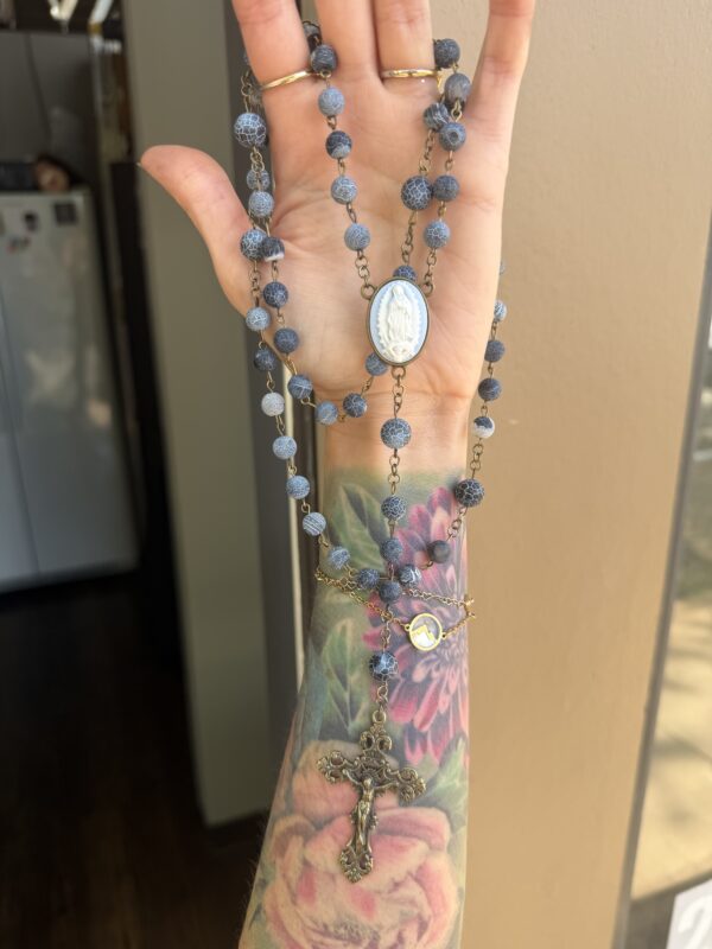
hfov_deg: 56.8
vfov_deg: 71.6
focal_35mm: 24
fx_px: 658
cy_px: 474
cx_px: 356
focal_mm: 6.76
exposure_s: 1/510
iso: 80
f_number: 1.78
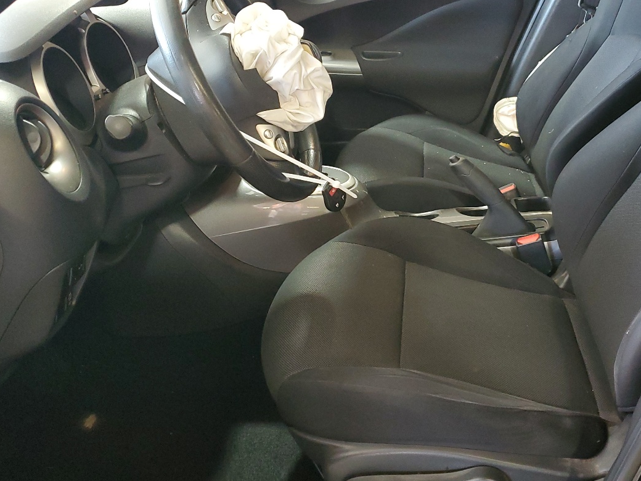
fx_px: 741
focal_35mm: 40
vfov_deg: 35.9
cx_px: 413
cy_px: 202
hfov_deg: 46.3
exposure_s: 1/60.2
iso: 247
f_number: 1.5
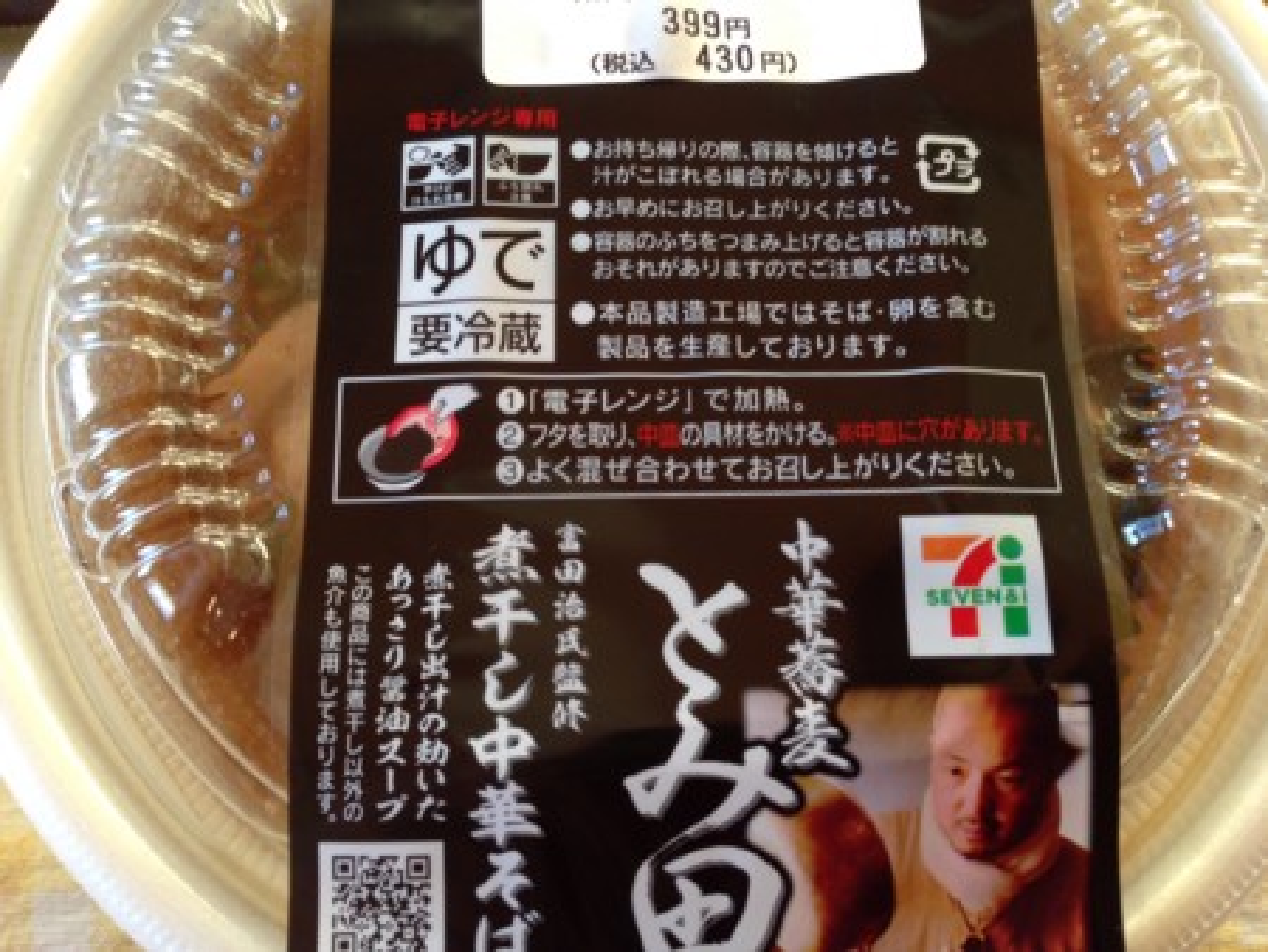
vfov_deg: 43.0
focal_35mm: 33
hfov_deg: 55.3
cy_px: 476
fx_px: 1209
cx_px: 634
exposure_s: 1/20
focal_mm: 4.12
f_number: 2.4
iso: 80
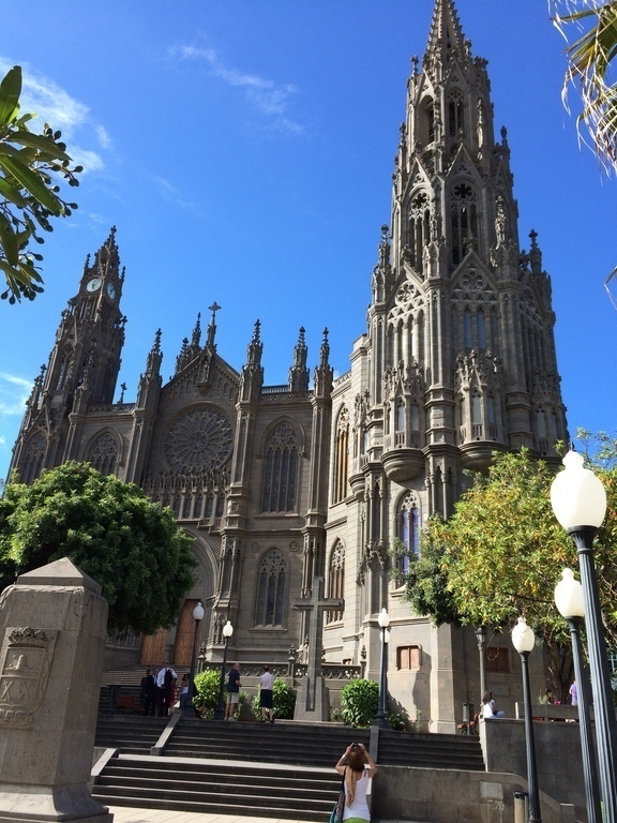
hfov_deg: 46.8
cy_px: 412
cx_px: 308
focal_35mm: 30
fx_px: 713
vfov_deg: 60.0
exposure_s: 1/933
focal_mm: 4.12
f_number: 2.2
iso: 32
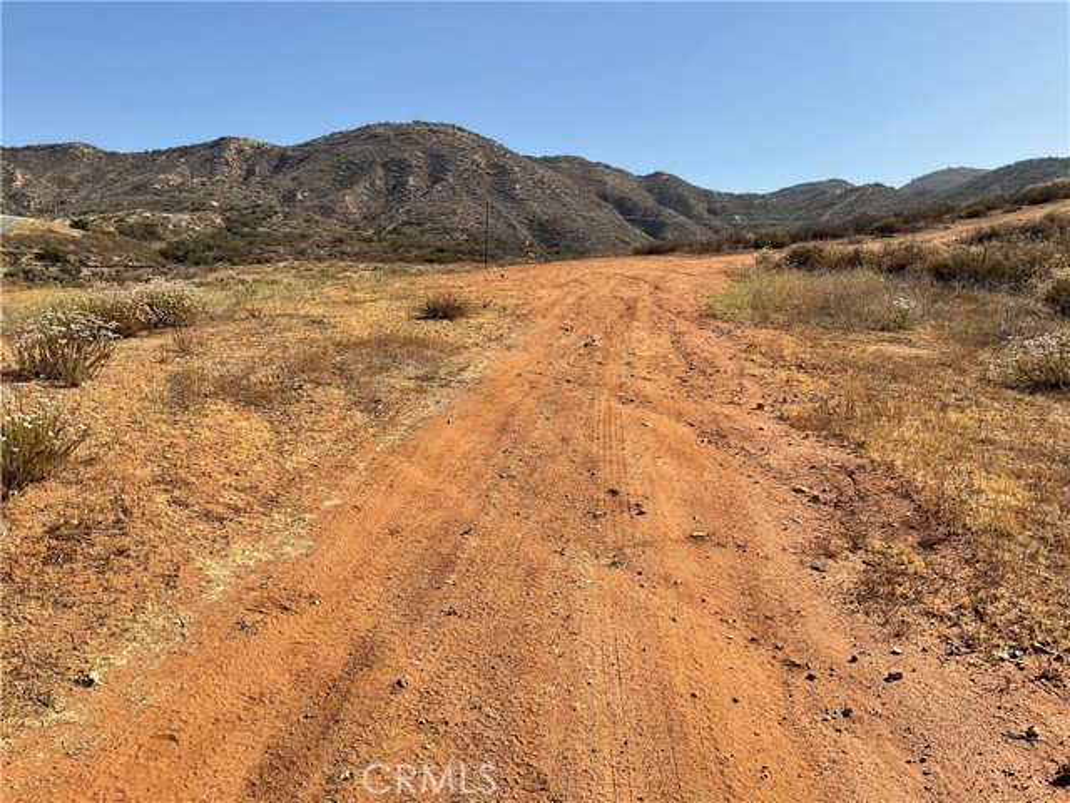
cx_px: 535
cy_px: 402
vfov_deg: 48.2
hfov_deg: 61.7
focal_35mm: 29
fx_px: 896
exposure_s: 1/1984
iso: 16
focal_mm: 3
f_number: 1.8
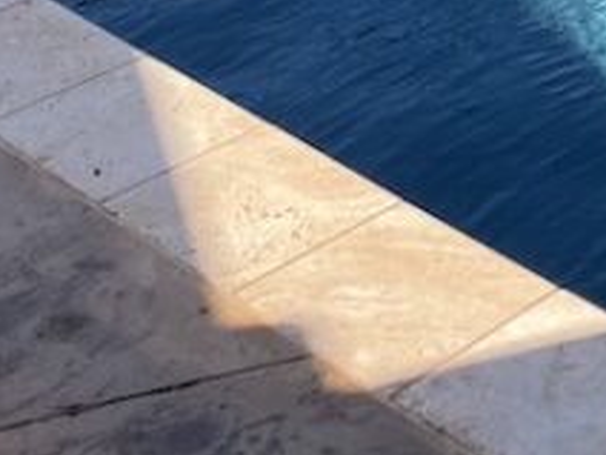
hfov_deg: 16.1
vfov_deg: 11.4
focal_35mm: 120
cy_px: -393
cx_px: 615
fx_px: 2101
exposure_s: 1/1767
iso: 32
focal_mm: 5.1
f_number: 1.6
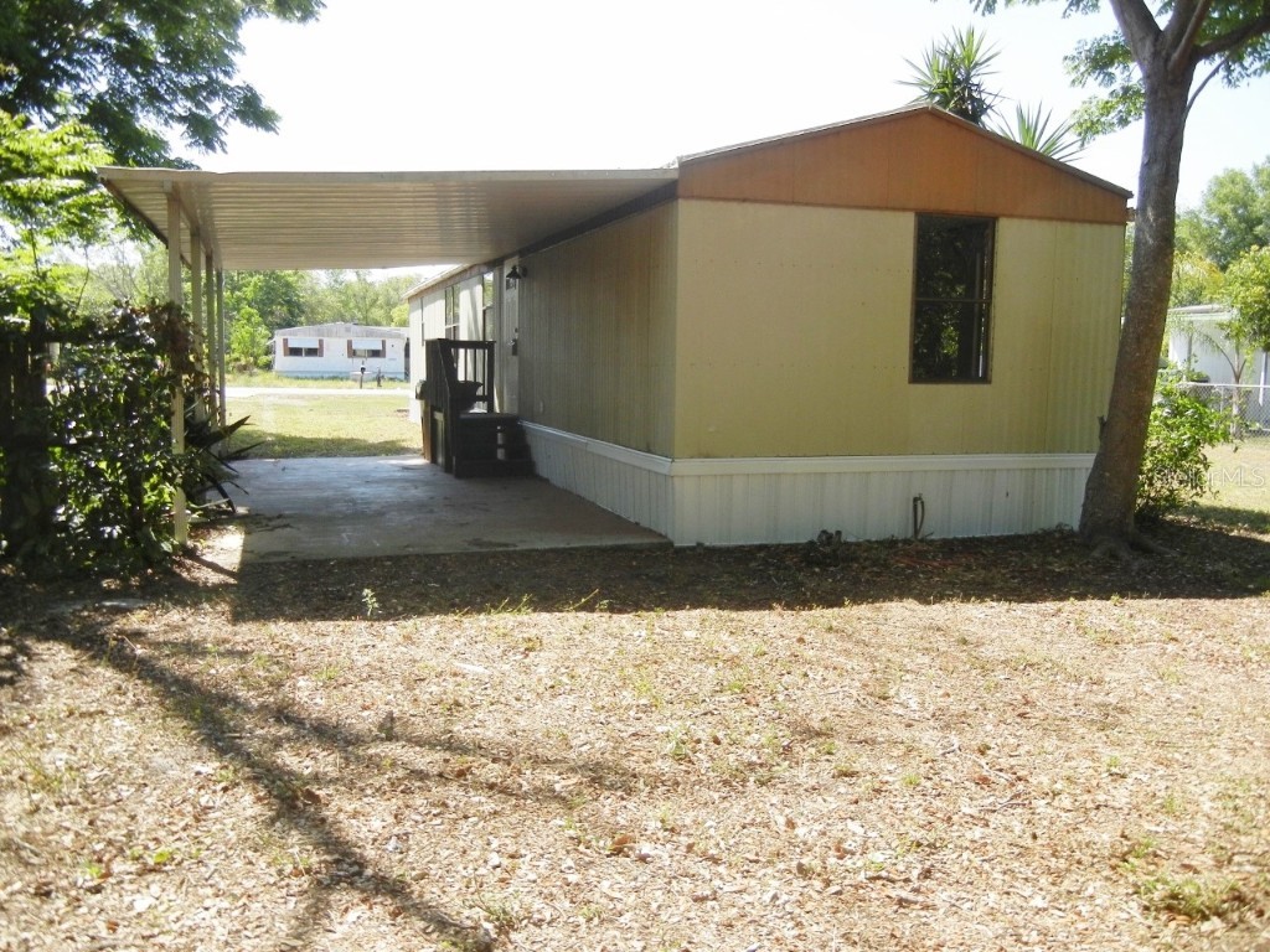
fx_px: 1101
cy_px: 476
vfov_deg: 46.8
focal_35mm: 30
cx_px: 635
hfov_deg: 60.0
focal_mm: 5.4
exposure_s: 1/617
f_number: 3.5
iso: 160
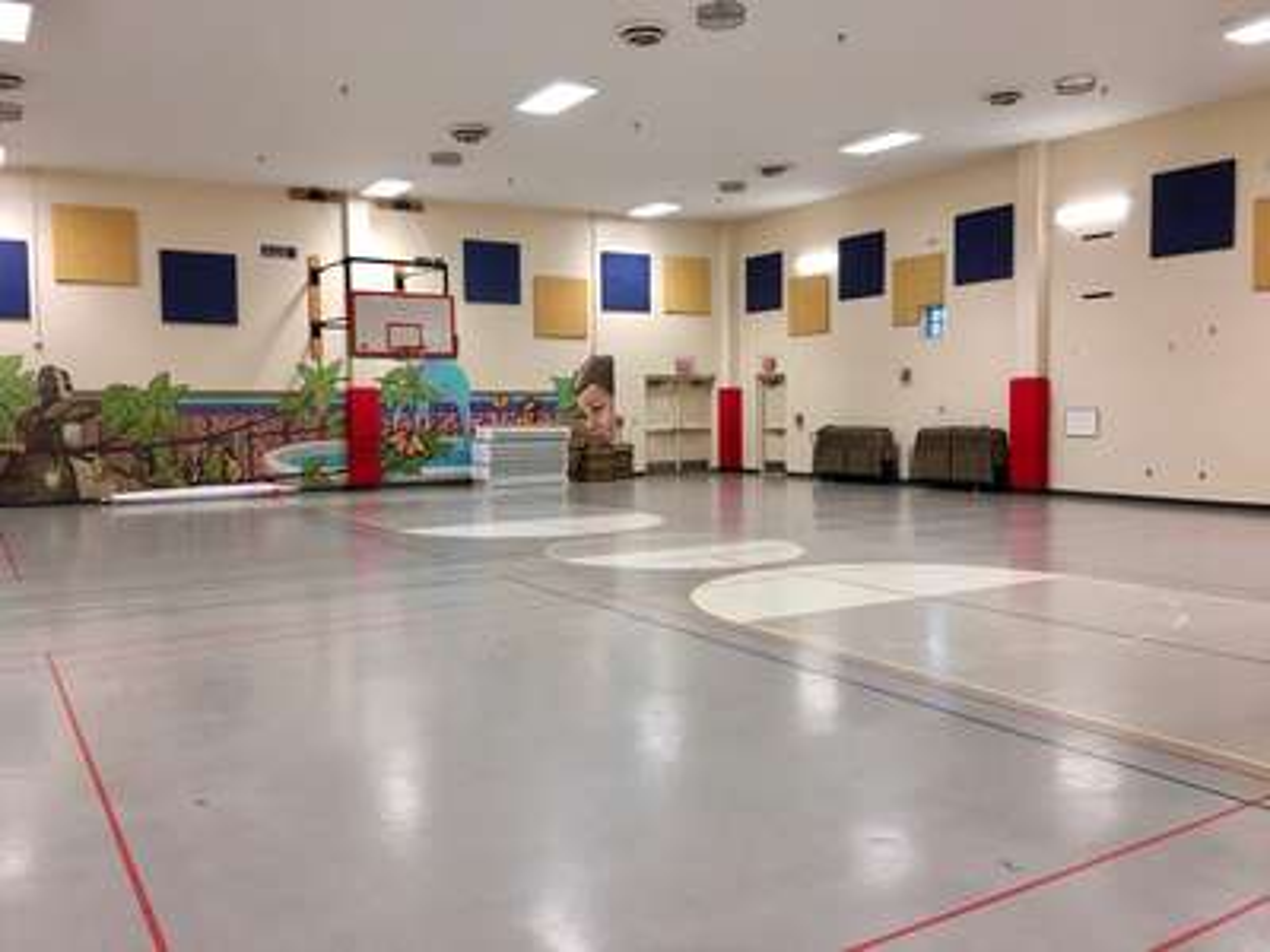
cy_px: 476
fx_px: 1064
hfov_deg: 61.7
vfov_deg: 48.2
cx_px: 635
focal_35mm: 29
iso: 40
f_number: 2.2
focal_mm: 4.15
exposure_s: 1/30
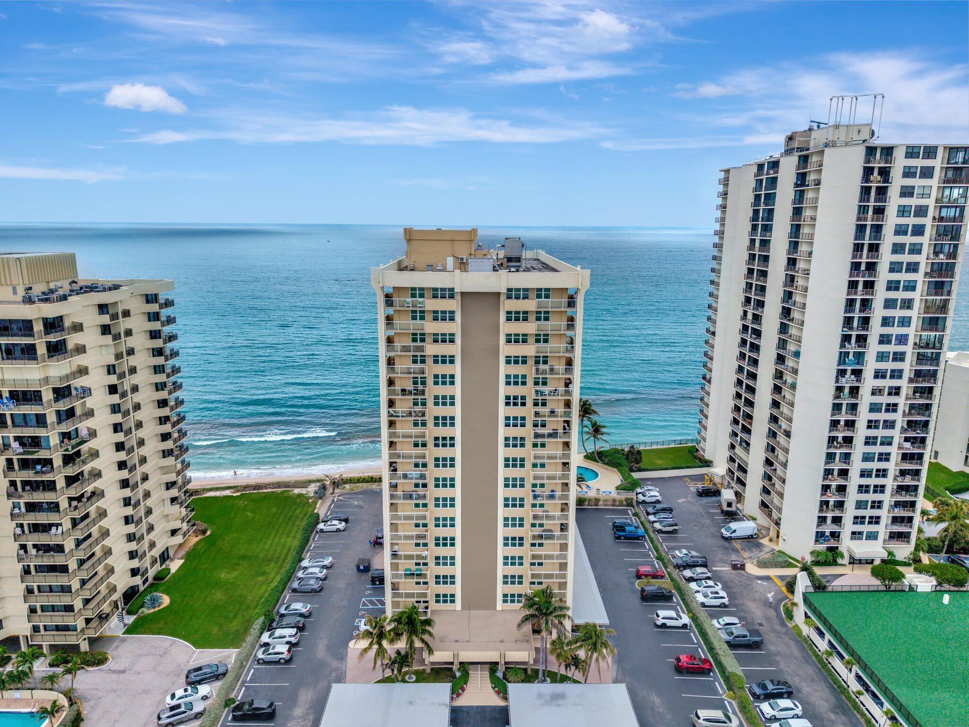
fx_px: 672
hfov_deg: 71.6
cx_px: 484
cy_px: 364
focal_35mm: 24
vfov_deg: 56.8
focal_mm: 8.67
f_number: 1.8
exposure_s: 1/3000
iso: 190
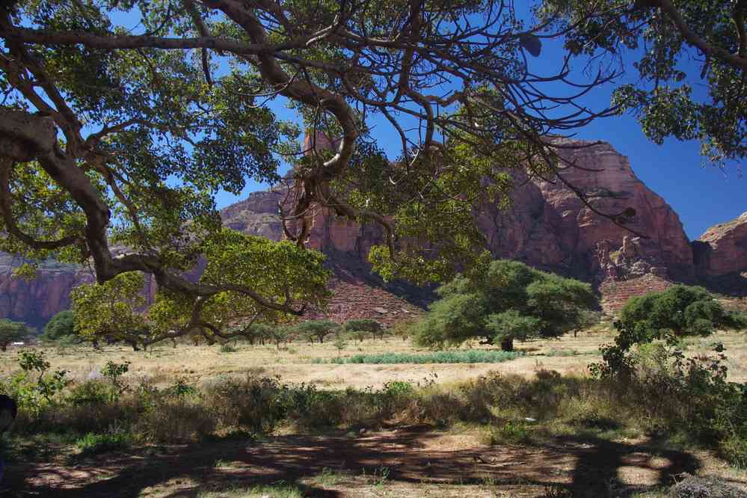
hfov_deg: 57.2
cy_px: 249
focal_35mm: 33
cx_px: 374
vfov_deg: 40.0
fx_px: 685
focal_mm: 21.9
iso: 200
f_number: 10
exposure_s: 1/50
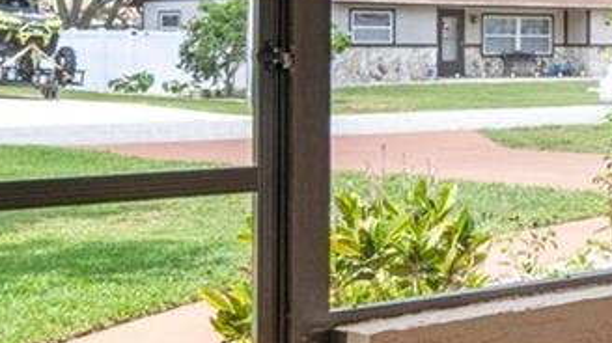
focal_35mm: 92
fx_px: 1492
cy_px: 73
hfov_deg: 19.4
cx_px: 985
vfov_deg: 13.1
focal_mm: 18
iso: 400
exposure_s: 1/125
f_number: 8
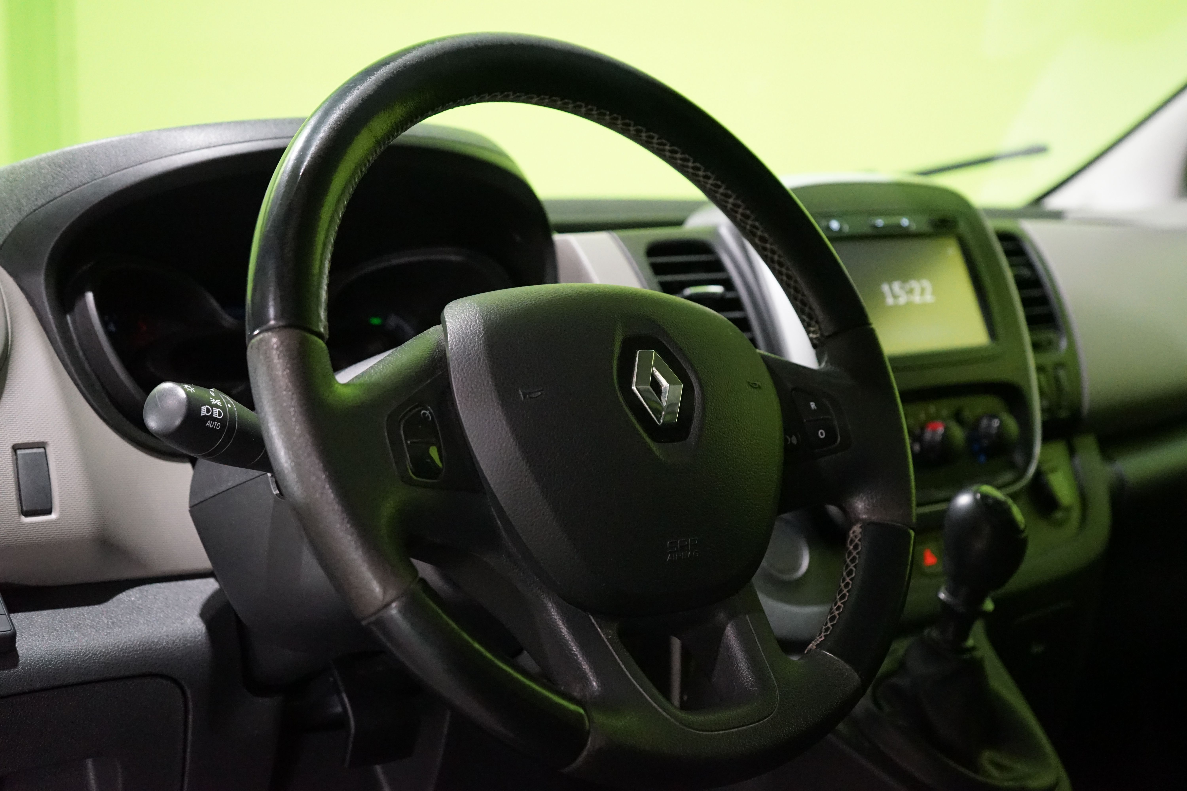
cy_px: 396
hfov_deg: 41.1
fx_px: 1583
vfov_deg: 28.1
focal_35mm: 48
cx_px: 594
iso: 6400
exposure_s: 1/80
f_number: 4.5
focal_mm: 48
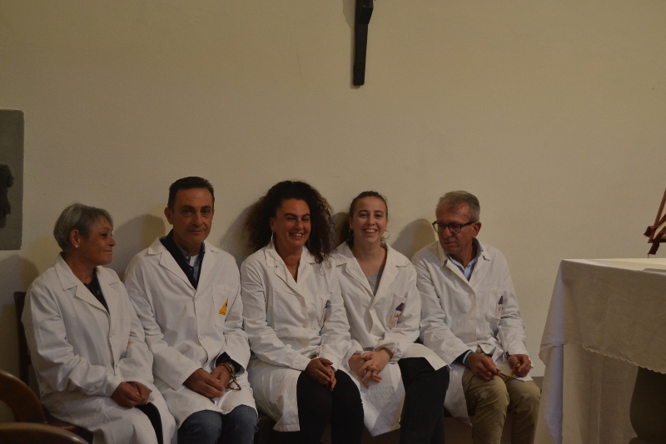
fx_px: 1165
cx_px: 333
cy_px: 222
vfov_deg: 21.6
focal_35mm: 63
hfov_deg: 31.9
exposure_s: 1/60
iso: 1000
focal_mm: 42
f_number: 5
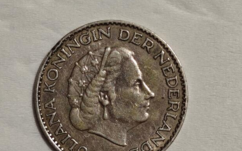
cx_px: 133
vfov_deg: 11.9
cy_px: 69
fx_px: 725
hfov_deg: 18.9
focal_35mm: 110
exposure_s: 1/100
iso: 320
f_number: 1.6
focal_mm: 6.55
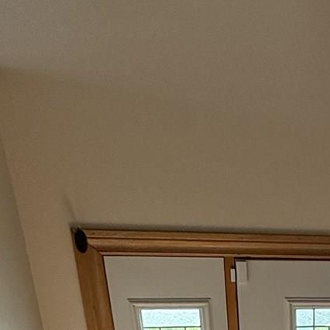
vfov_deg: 20.7
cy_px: 534
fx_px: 723
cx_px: 422
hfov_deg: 23.0
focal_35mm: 67
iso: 80
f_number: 2.2
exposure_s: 1/99
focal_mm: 2.22
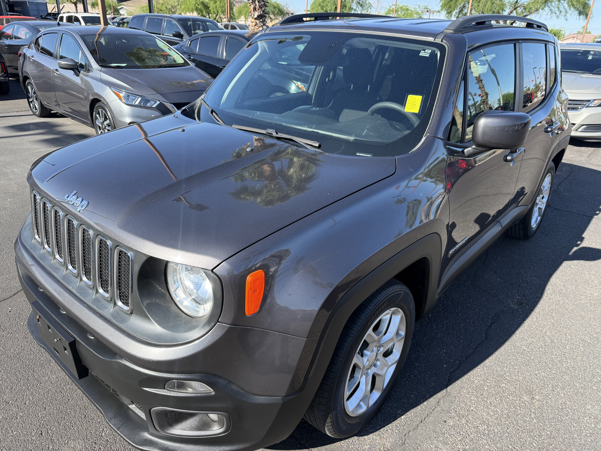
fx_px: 417
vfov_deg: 56.8
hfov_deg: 71.6
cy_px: 226
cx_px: 300
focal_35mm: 24
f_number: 1.78
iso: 100
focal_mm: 6.76
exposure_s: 1/1464
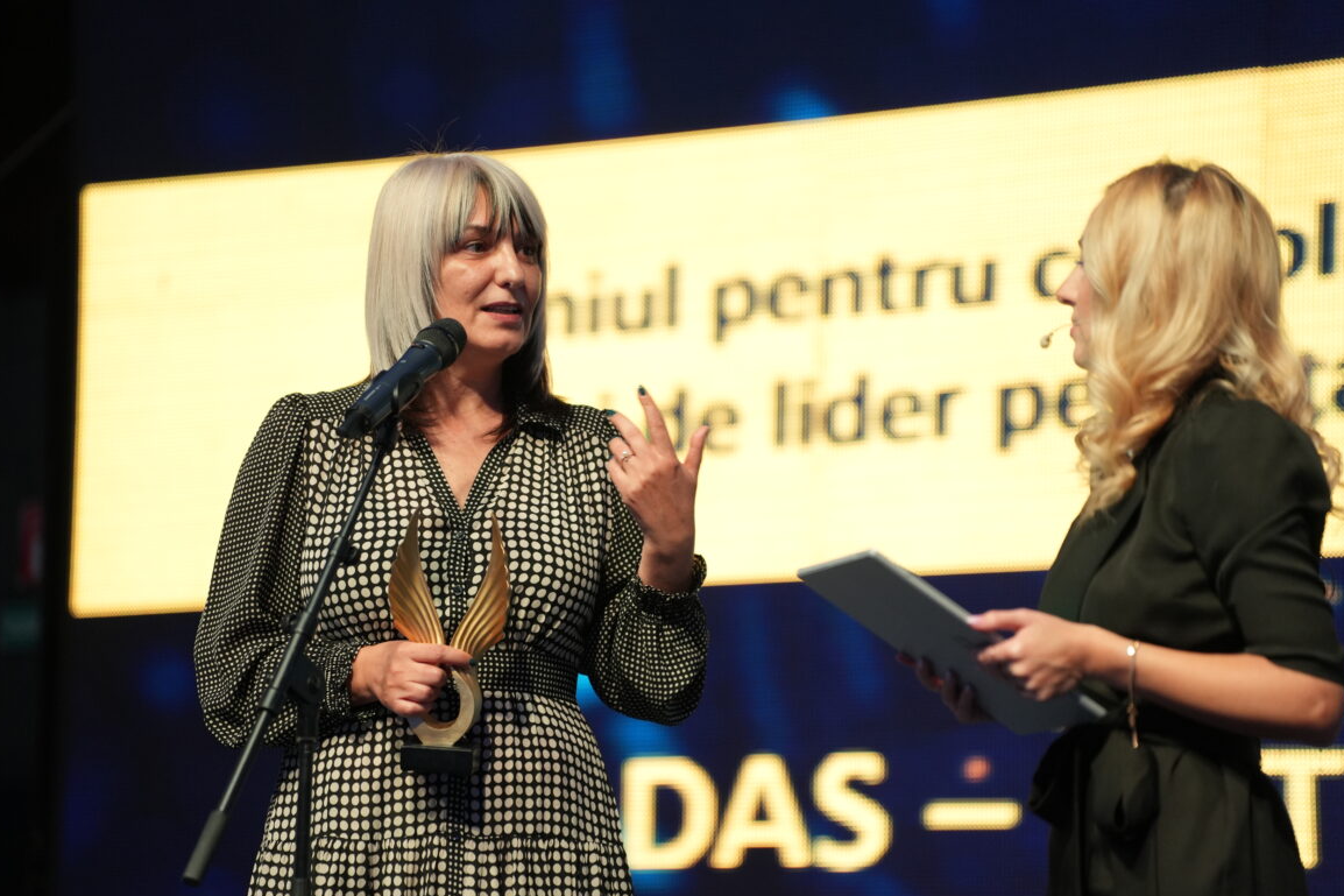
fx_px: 5823
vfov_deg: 8.8
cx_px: 651
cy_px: 457
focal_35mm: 156
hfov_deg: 13.2
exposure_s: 1/160
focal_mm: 150
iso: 2000
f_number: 2.8
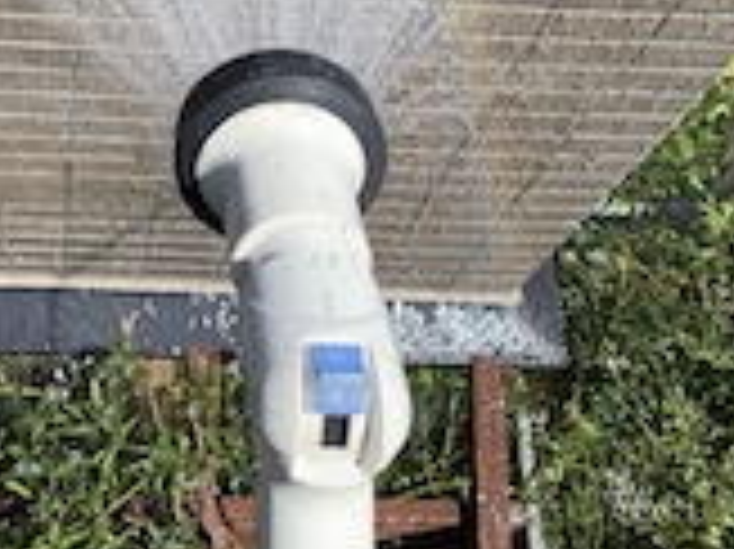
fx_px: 1356
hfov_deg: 29.7
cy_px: -27
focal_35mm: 64
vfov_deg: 21.9
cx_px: 167
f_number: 1.8
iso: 25
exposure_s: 1/1610
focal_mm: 4.25
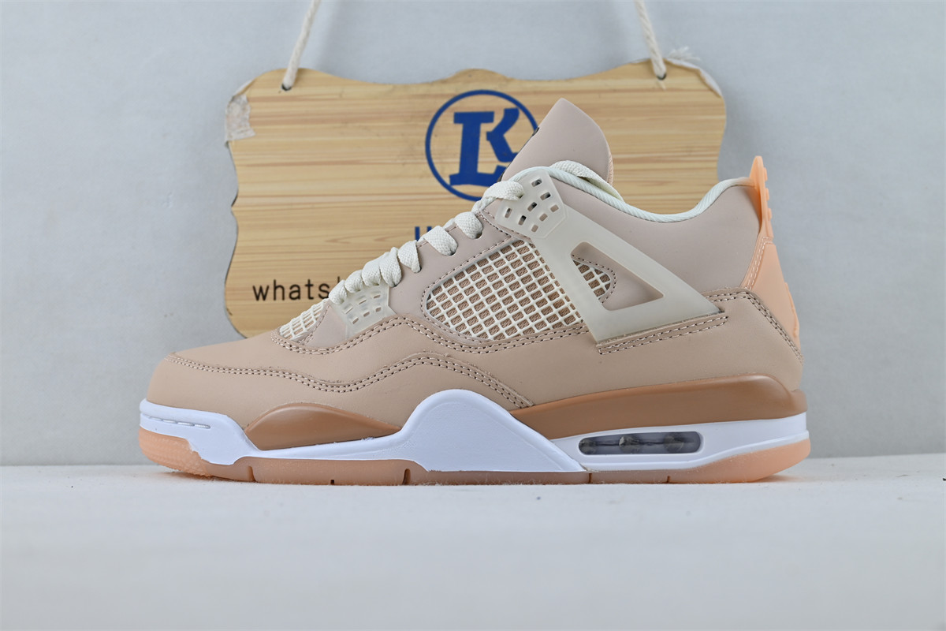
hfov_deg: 47.2
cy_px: 316
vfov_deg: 32.4
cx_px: 473
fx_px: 1084
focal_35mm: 41
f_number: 4.5
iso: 100
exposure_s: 1/100
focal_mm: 27.5
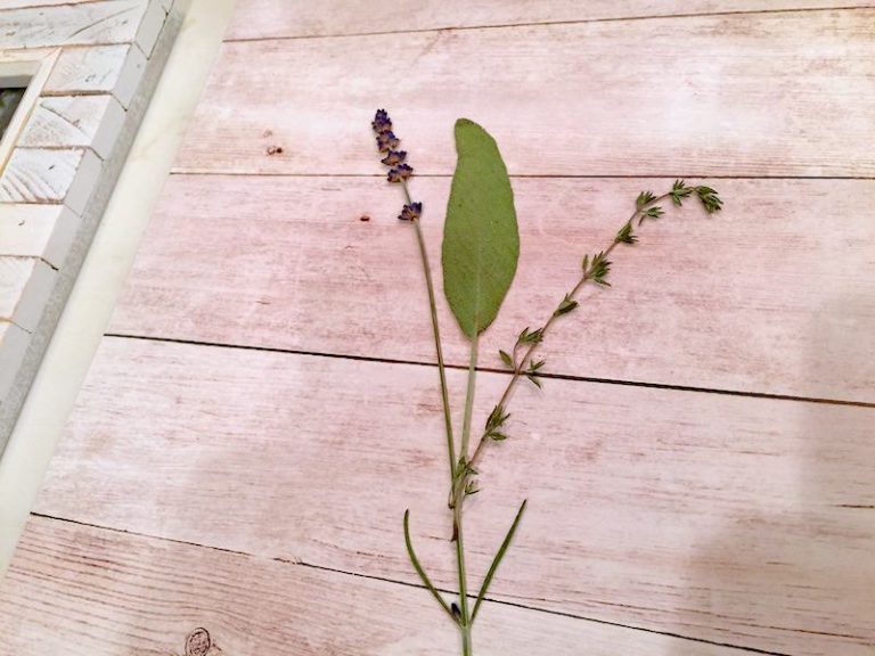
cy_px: 328
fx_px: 733
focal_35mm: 29
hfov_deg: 61.7
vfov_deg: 48.2
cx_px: 438
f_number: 2.2
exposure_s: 1/15
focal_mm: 4.15
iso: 64
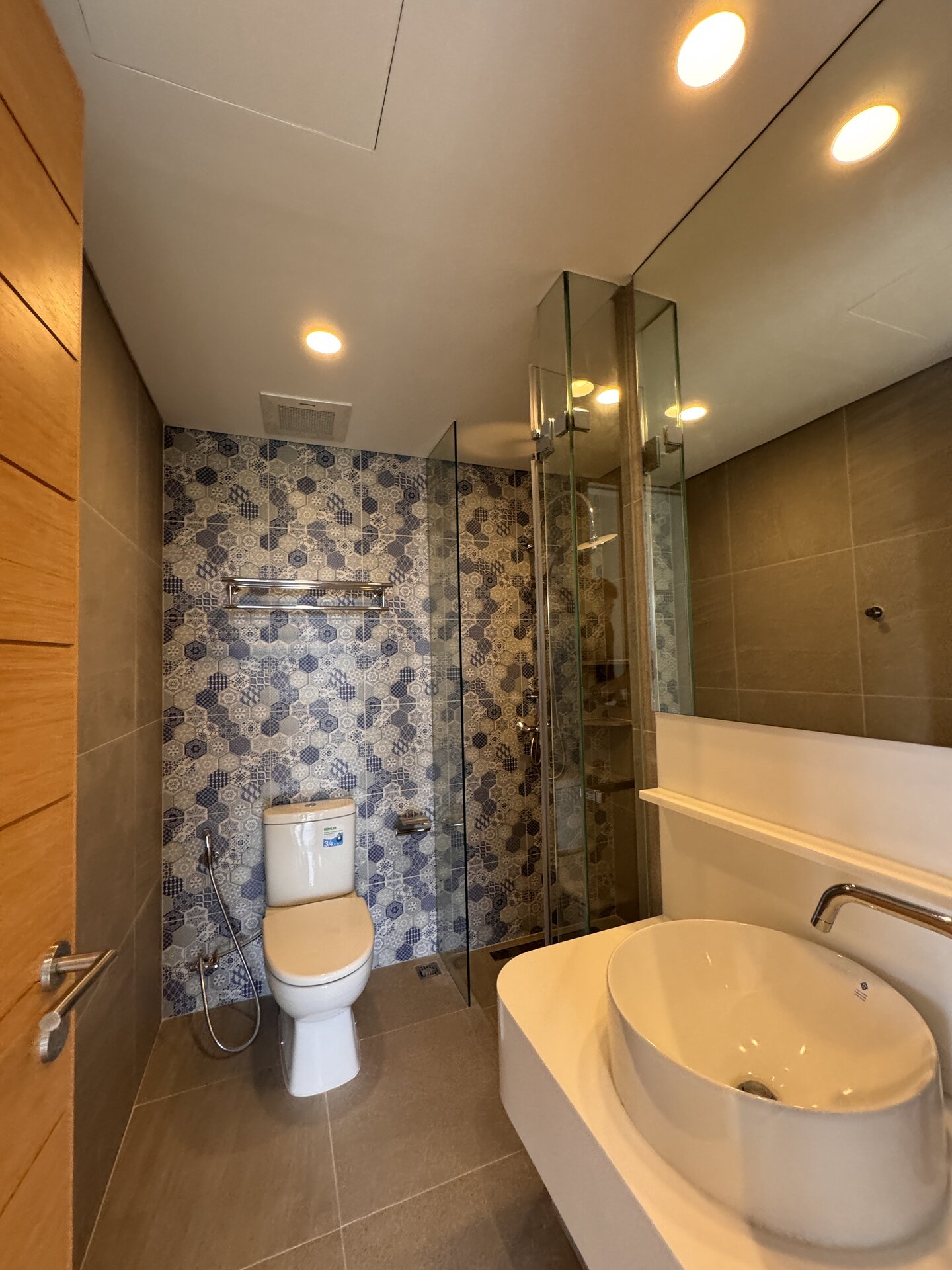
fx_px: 513
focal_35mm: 14
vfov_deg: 102.1
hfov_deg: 85.7
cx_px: 476
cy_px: 635
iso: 320
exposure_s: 1/97
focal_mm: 2.22
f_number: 2.2
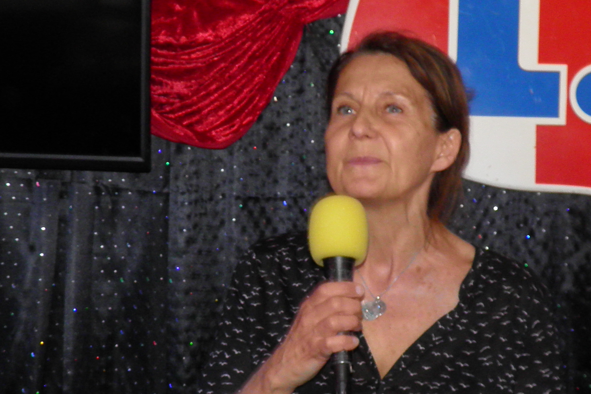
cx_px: 307
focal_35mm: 85
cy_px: 245
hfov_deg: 23.9
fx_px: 1395
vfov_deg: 16.1
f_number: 2.8
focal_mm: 4.9
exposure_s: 1/30
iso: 100
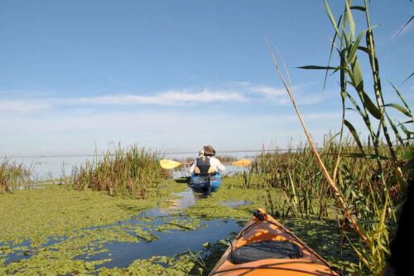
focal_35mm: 27
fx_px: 310
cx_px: 207
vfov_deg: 47.9
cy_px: 138
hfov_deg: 67.4
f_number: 8
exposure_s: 1/250
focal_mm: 18
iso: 100
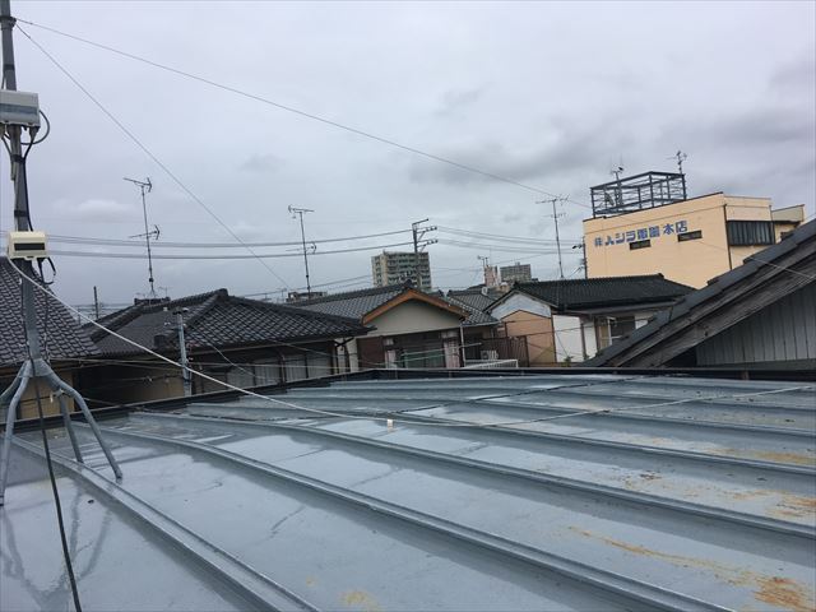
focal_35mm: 29
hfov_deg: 61.7
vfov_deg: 48.2
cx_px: 408
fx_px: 684
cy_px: 306
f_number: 2.2
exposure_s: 1/1374
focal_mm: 4.15
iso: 25
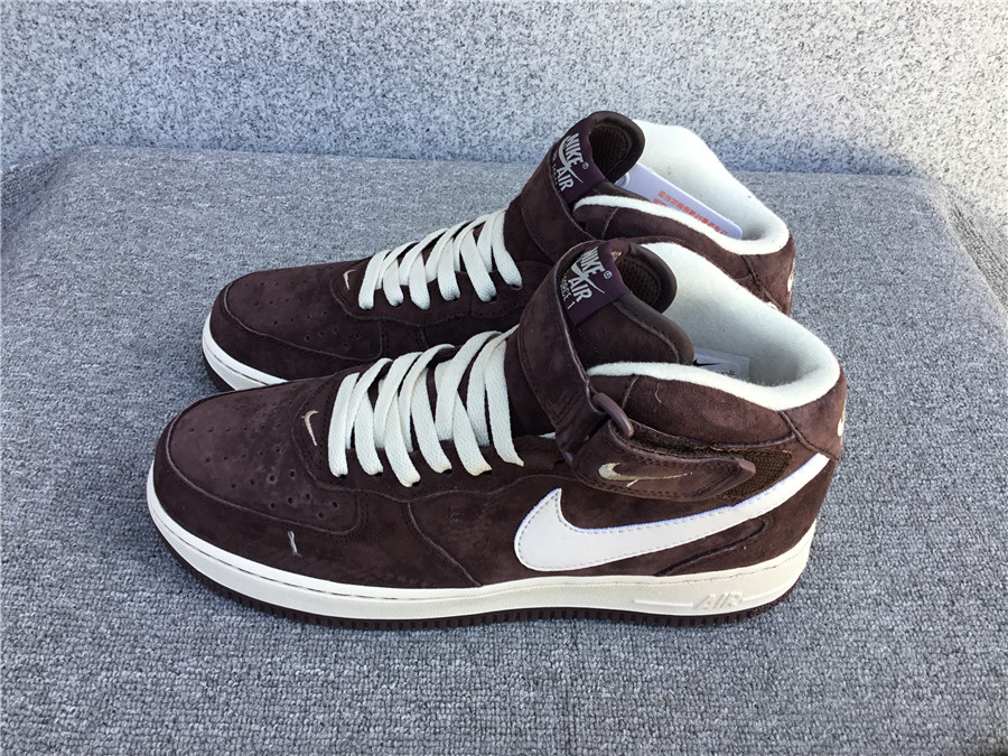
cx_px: 504
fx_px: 903
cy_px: 378
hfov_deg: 58.4
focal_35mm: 31
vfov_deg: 45.4
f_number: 2.4
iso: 25
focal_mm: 3.3
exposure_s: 1/119
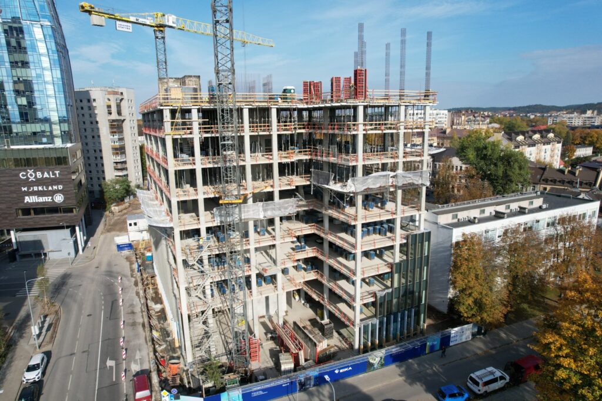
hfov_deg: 78.6
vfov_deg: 57.2
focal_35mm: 22
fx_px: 368
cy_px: 200
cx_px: 301
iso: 130
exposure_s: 1/2000
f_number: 2.8
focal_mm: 8.38
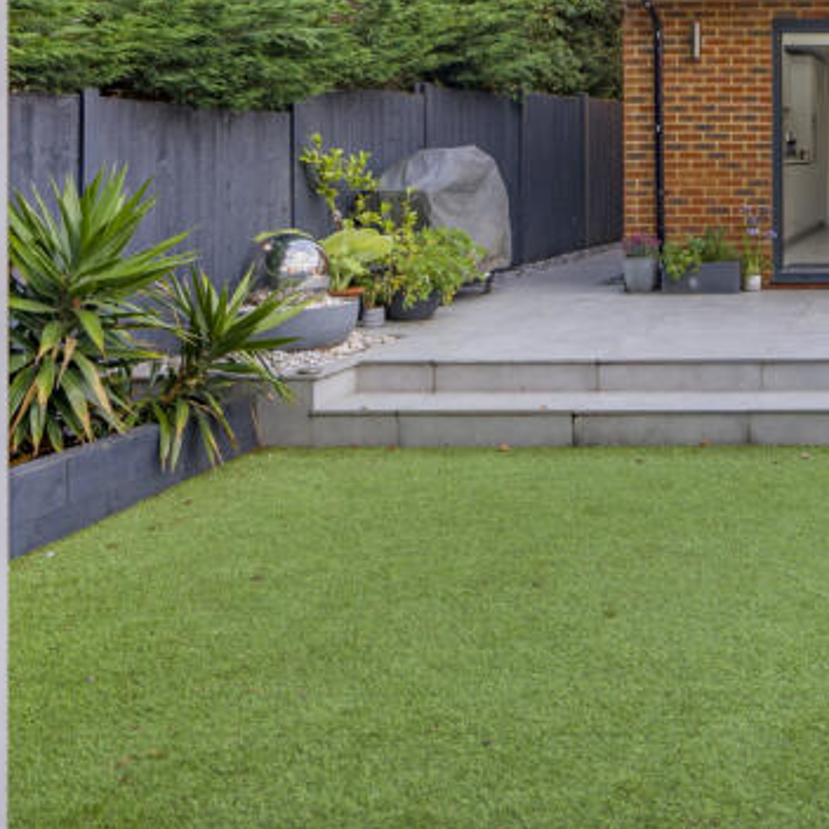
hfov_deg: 33.9
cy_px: 137
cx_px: 947
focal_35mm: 42
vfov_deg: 38.2
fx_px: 1138
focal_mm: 17
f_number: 6.3
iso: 80
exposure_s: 1/100
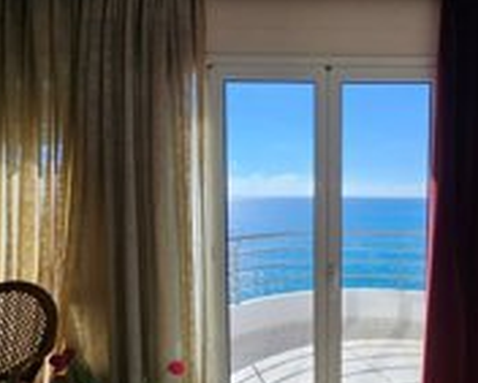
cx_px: 339
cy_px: 223
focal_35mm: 26
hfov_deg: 63.3
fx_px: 368
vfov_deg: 54.7
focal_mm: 2.2
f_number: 2.2
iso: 50
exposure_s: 1/1889
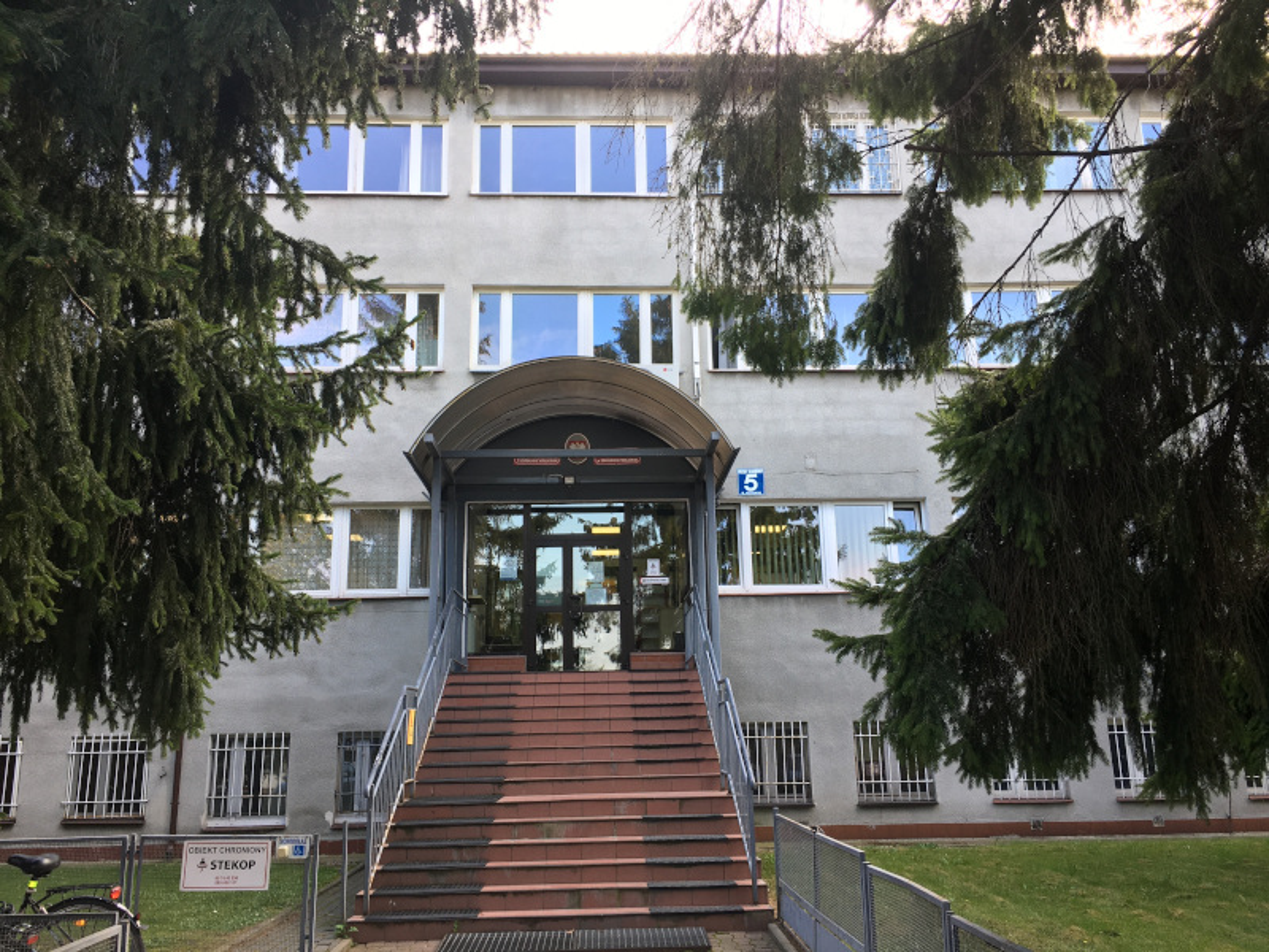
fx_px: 1063
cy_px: 476
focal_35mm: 29
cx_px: 634
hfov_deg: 61.7
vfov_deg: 48.2
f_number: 2.2
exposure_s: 1/100
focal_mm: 4.15
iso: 25
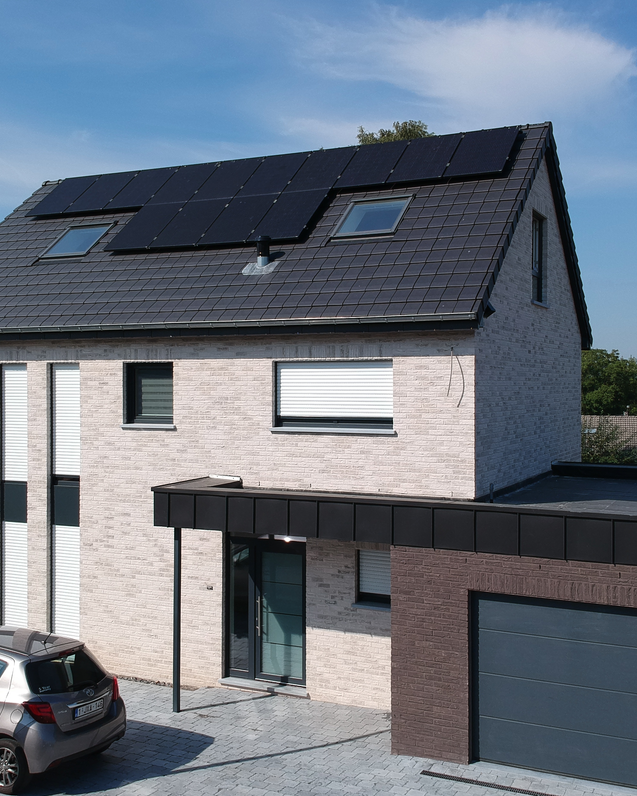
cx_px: 324
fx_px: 919
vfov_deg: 46.8
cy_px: 400
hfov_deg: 38.2
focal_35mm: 39
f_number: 2.6
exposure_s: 1/1600
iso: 100
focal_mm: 4.49
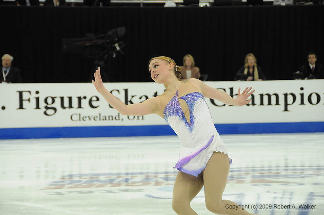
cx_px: 162
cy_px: 108
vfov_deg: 8.7
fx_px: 1415
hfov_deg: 13.1
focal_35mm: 158
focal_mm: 105
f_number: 5.6
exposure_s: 1/640
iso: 3200
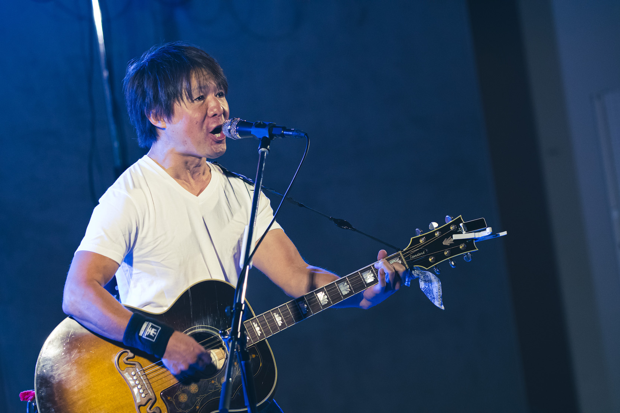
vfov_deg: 7.0
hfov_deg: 10.5
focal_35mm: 195
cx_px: 310
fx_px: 3359
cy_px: 206
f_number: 2.8
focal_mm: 130
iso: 3200
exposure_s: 1/250
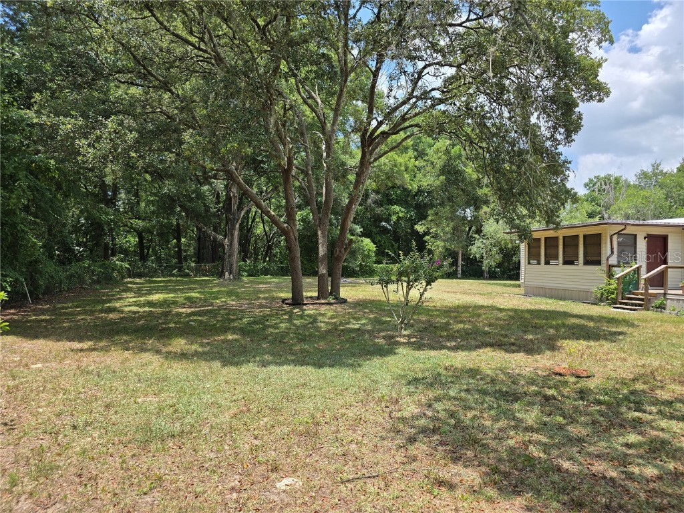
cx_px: 342
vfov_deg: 58.9
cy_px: 256
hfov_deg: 73.9
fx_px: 454
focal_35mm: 23
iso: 12
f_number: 1.7
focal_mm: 6.3
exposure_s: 1/574
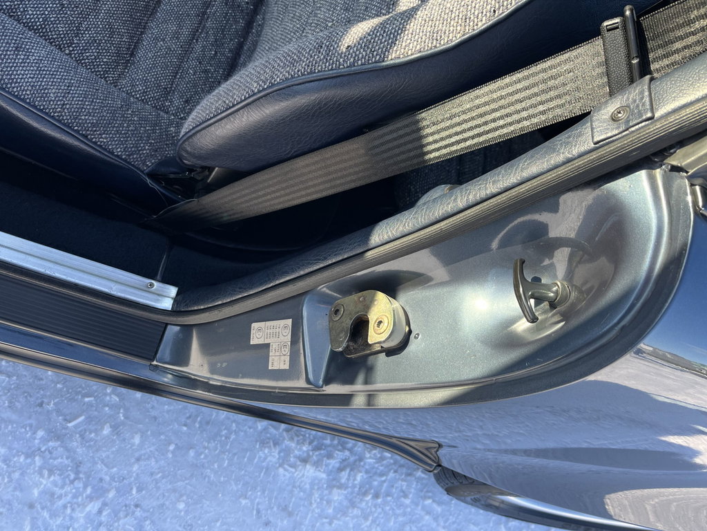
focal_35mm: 26
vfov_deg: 53.1
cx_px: 354
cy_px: 266
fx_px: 531
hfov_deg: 67.3
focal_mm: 5.1
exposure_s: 1/469
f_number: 1.6
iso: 50
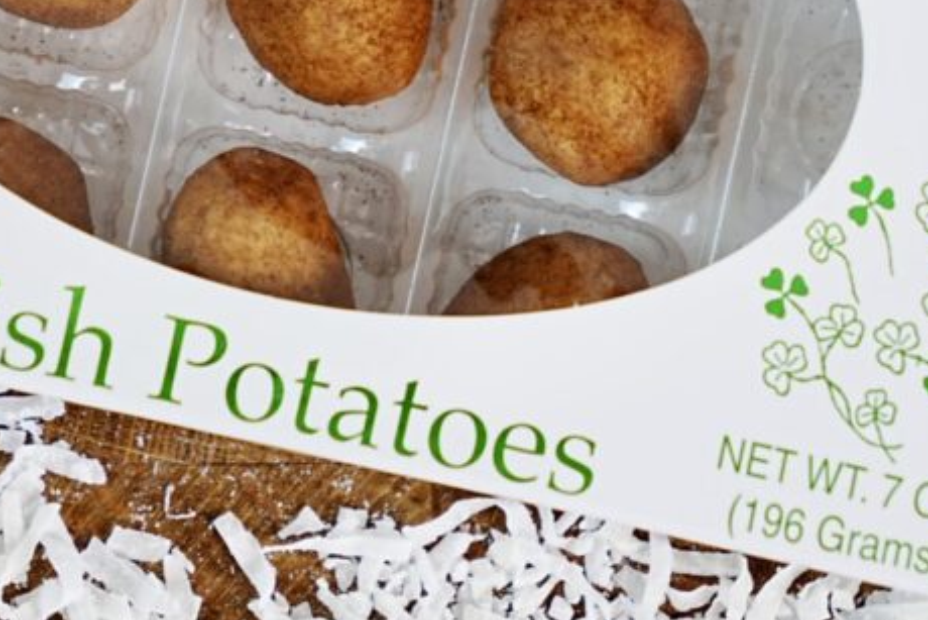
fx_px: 4306
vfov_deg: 8.2
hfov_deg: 12.3
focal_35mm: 167
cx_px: 280
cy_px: 34
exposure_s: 1/60
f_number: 3.5
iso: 200
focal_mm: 50
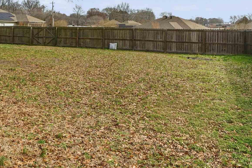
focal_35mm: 39
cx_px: 62
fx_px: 273
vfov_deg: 33.1
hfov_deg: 47.6
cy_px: 30
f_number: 9
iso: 250
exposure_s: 1/3200
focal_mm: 10
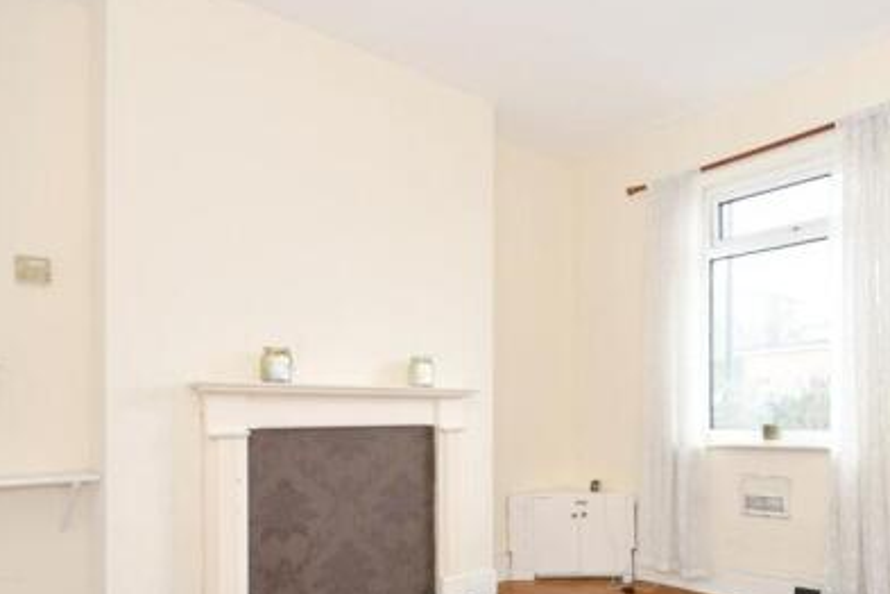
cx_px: 624
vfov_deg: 50.1
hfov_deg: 68.6
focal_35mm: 25
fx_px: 618
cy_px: 411
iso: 400
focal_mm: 10
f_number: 8
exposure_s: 1/60
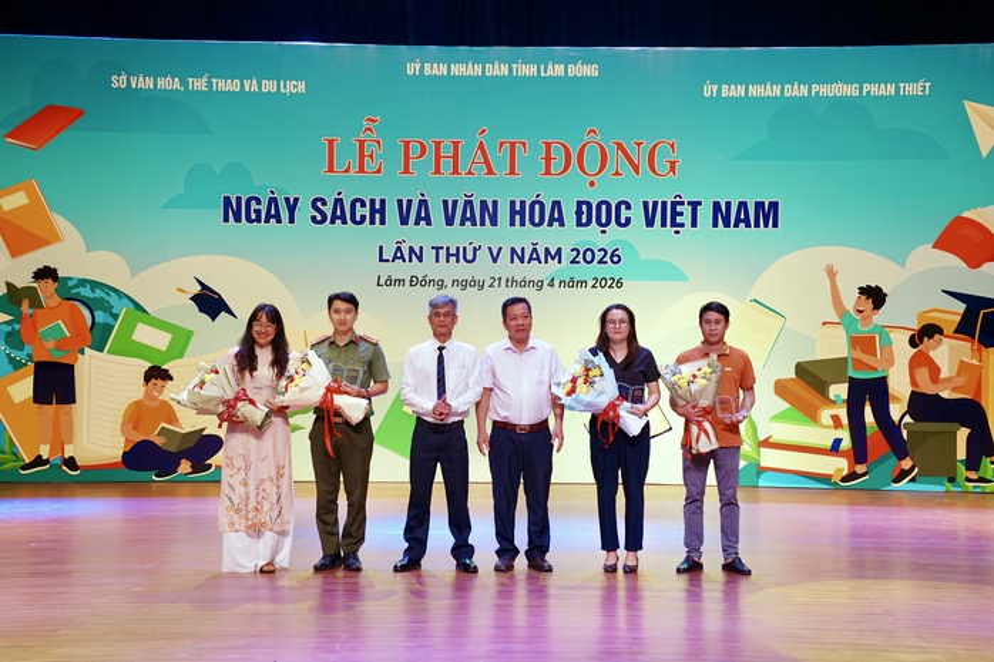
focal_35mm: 67
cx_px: 497
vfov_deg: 20.3
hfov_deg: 30.1
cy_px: 331
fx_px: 1849
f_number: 5
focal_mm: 67
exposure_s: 1/50
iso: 1000
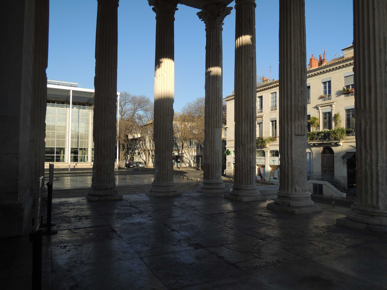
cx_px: 194
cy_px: 145
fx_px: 268
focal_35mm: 24
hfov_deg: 71.6
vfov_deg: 56.8
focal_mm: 4.3
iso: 100
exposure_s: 1/1250
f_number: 2.8
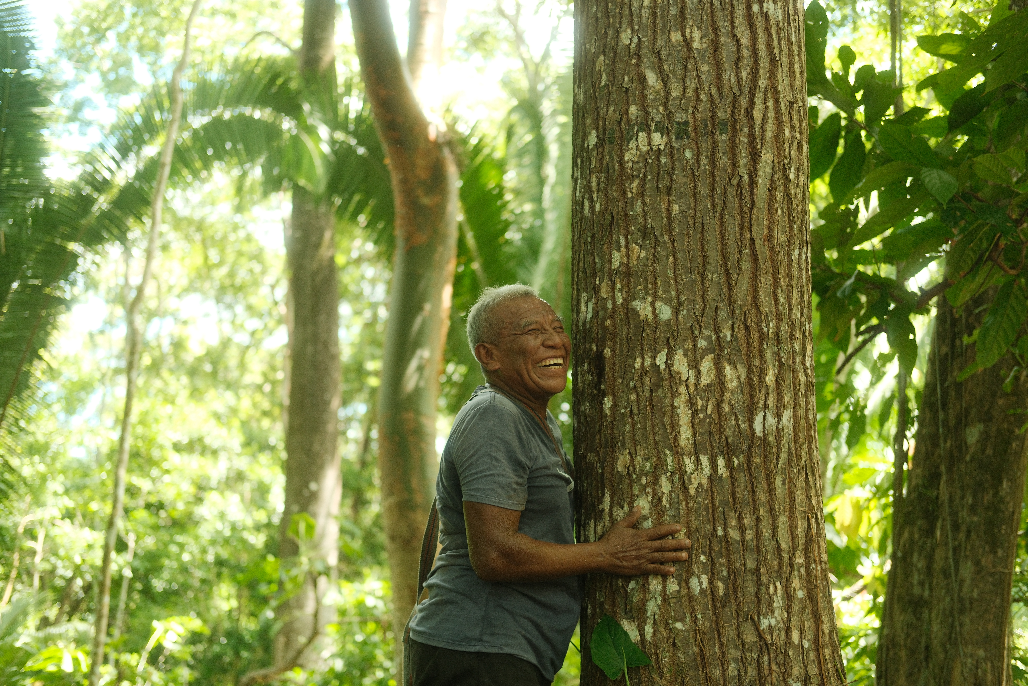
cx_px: 514
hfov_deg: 37.5
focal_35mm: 53
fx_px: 1513
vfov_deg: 25.5
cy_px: 343
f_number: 2
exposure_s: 1/250
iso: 500
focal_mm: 35
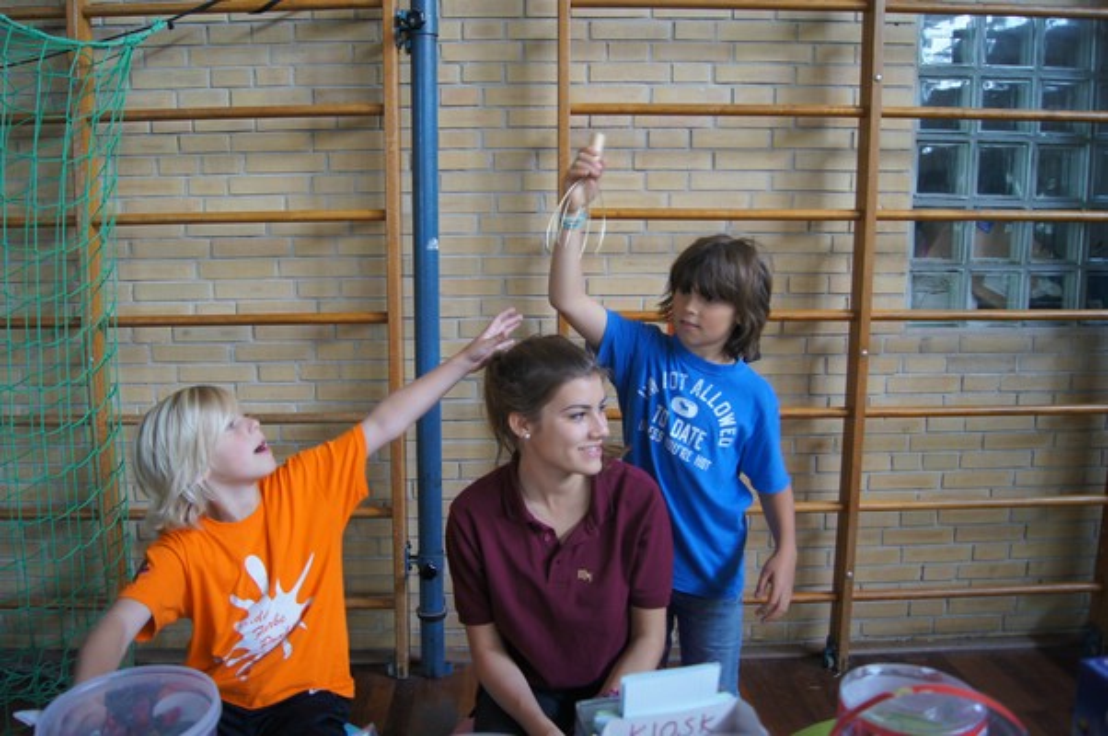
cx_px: 554
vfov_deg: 47.8
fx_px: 830
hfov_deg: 67.4
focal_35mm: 27
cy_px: 368
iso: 500
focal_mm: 18
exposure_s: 1/30
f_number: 3.5
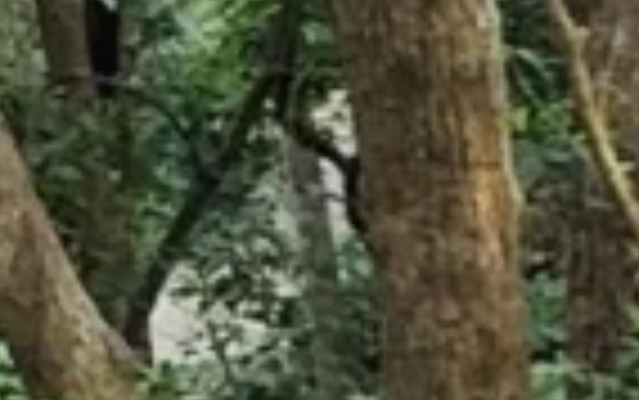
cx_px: 1449
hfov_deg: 7.9
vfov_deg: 4.9
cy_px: 1456
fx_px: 4305
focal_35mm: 247
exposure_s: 1/60
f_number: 1.9
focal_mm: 2.69
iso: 80
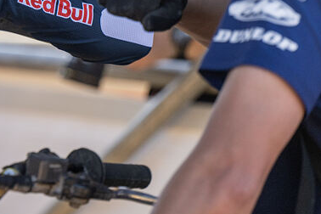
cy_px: -14
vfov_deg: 2.7
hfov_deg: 4.0
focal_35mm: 508
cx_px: -121
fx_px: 4529
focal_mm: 155
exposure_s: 1/1250
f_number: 2.8
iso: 200
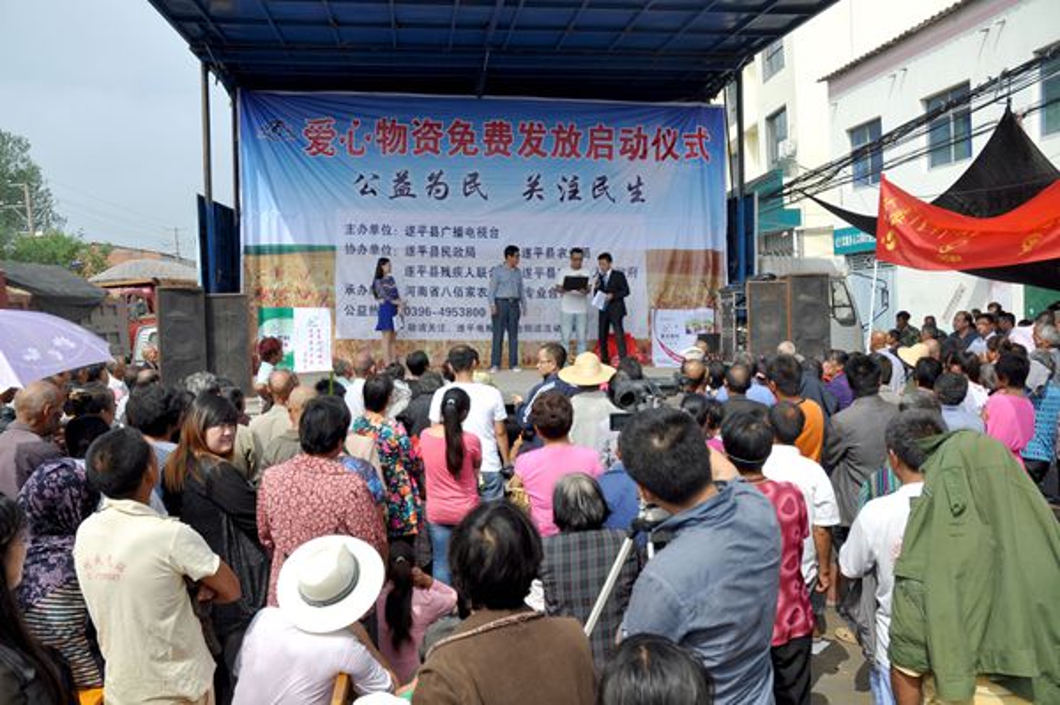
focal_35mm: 27
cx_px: 530
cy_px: 352
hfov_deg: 67.4
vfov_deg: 47.9
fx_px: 794
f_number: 7.1
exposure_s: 1/400
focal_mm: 18
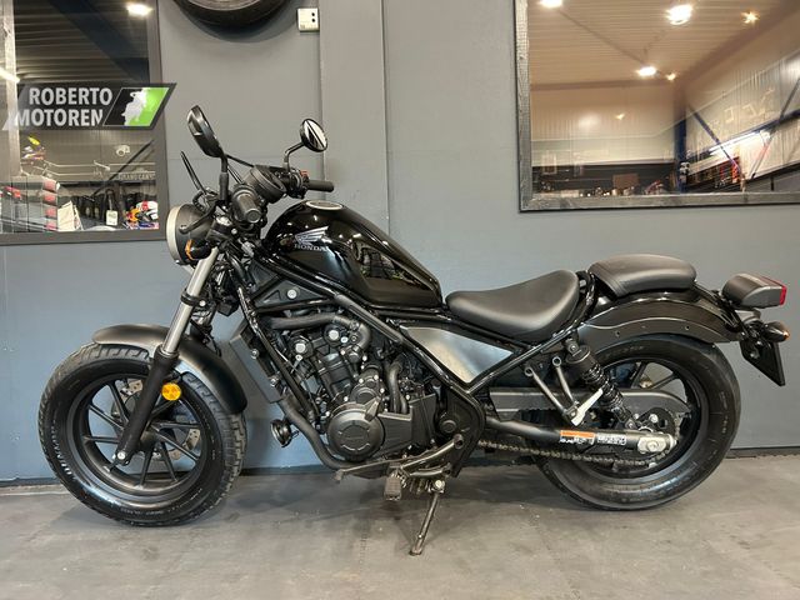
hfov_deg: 67.3
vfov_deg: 53.1
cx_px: 400
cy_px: 300
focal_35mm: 26
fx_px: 601
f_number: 1.5
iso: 500
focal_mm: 5.7
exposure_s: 1/50
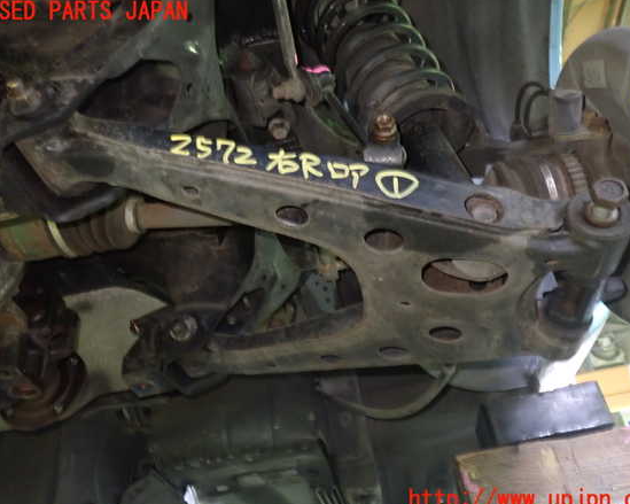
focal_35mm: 32
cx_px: 324
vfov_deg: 45.8
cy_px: 256
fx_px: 597
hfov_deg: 55.7
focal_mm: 5.4
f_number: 2.3
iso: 800
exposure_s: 1/10
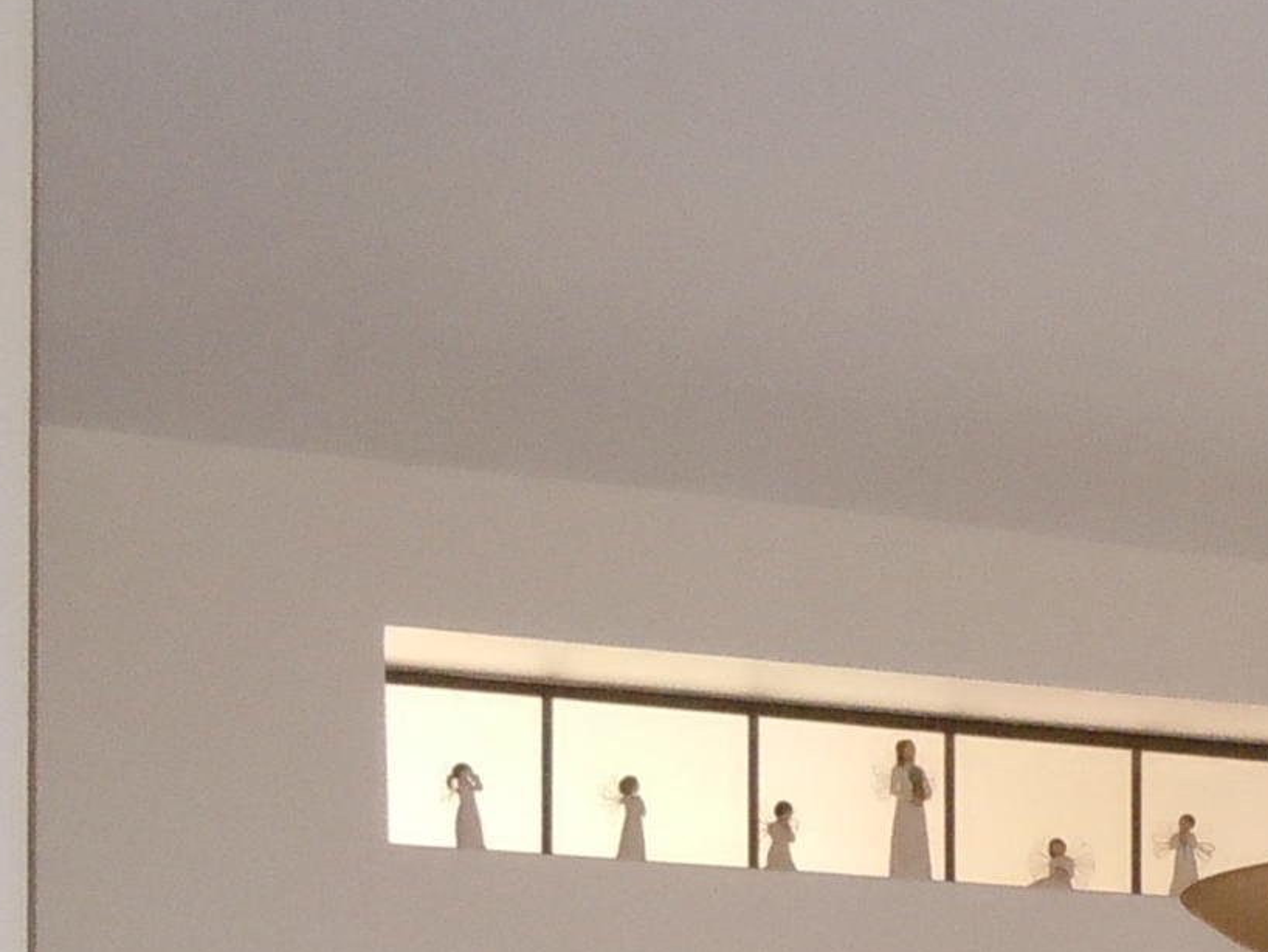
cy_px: 1240
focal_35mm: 121
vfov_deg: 11.9
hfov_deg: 15.6
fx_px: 4434
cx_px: 1606
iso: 800
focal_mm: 5.9
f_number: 4
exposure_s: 1/30
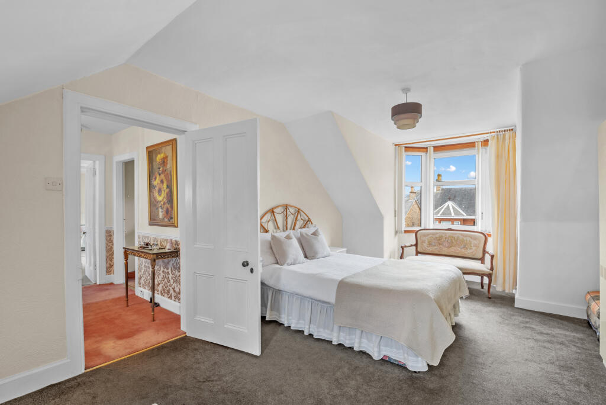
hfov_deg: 96.7
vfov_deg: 73.8
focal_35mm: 16
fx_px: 269
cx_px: 303
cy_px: 202
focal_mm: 16
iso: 250
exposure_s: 1/2
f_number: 9
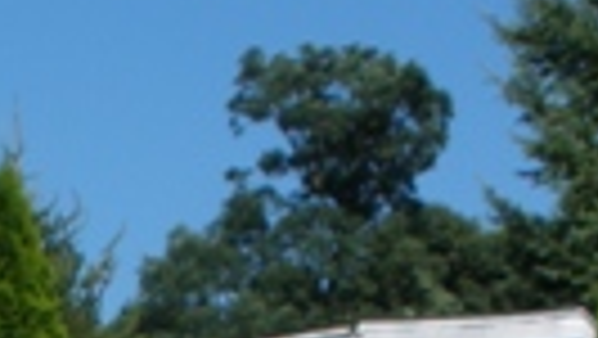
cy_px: 685
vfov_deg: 8.7
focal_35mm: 132
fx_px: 2094
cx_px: -166
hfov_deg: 15.5
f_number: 5.6
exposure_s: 1/400
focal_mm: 6.3
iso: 80
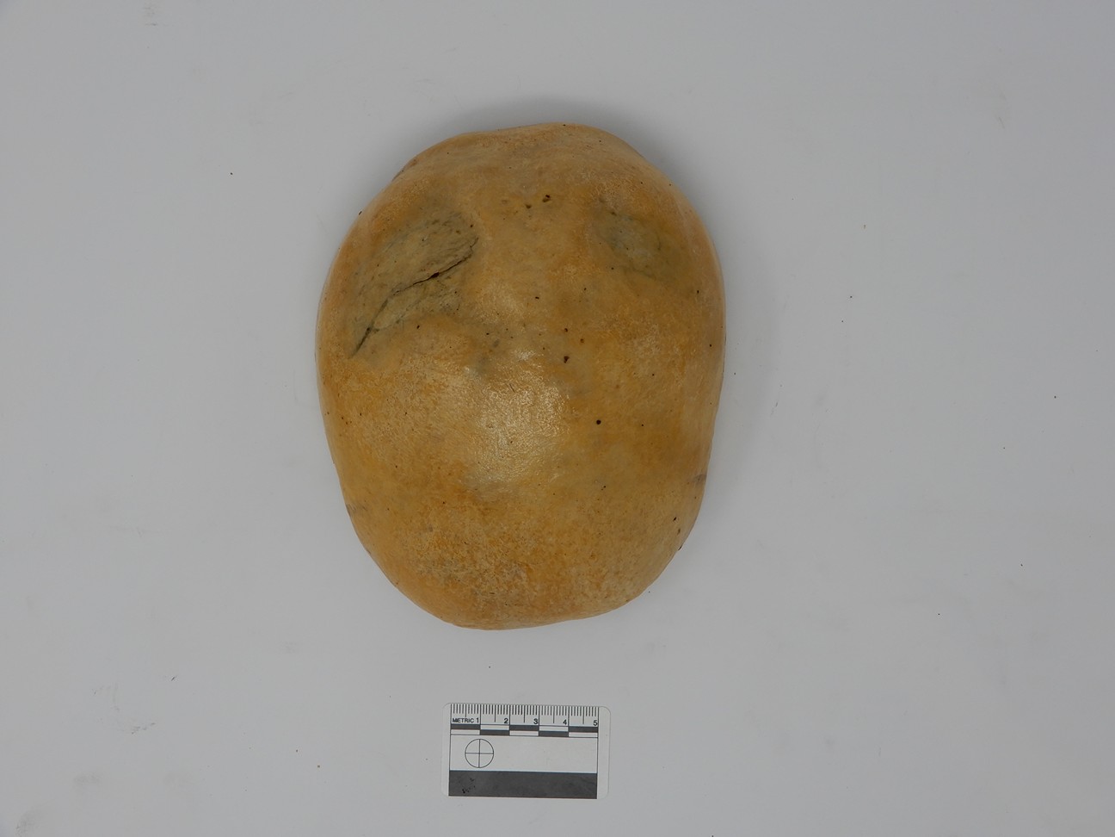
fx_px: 1836
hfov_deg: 33.8
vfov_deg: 25.7
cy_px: 418
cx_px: 558
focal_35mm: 57
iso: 80
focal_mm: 10.2
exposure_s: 1/100
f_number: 5
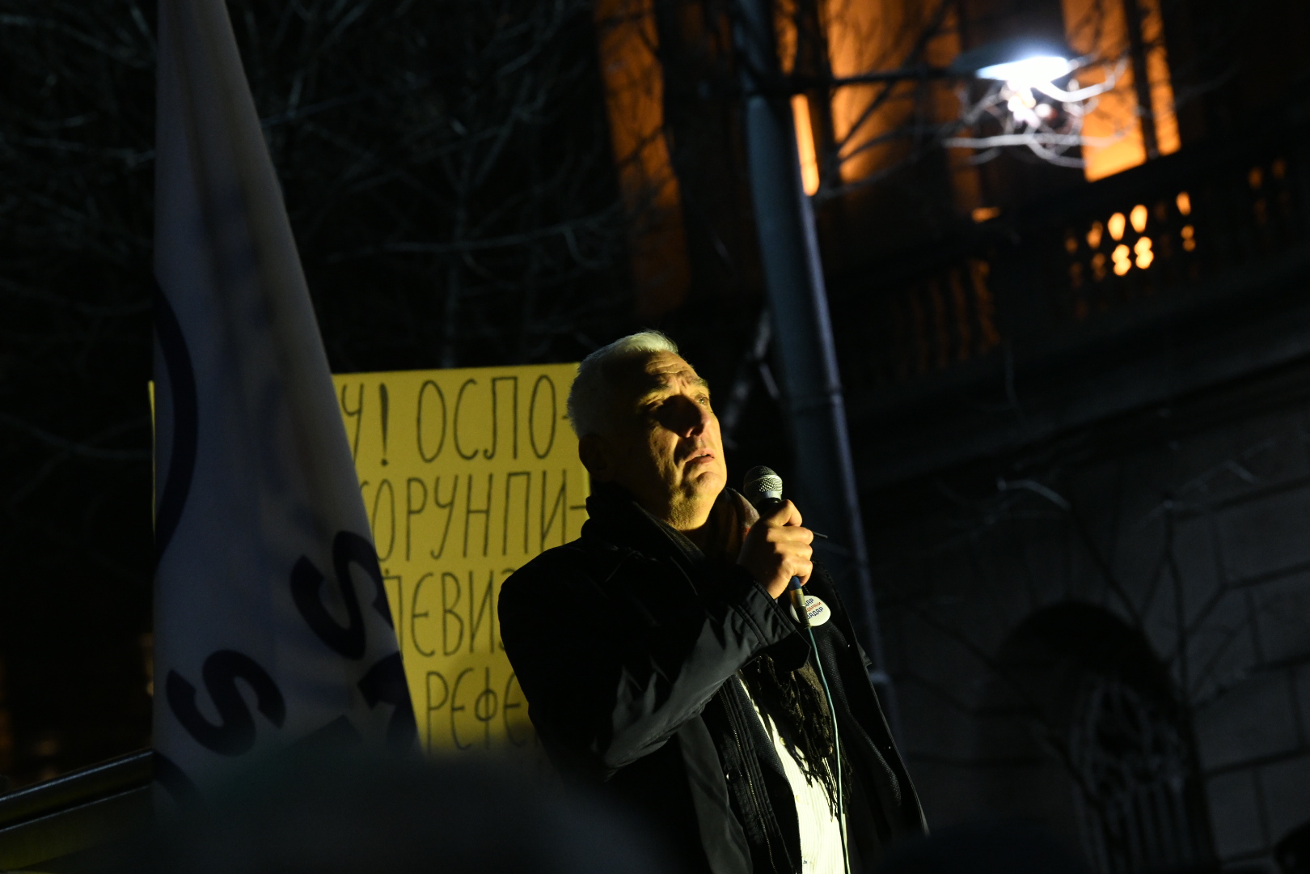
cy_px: 437
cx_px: 655
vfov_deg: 8.1
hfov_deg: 12.1
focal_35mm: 170
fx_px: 6186
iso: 6400
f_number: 8
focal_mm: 170
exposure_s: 1/125
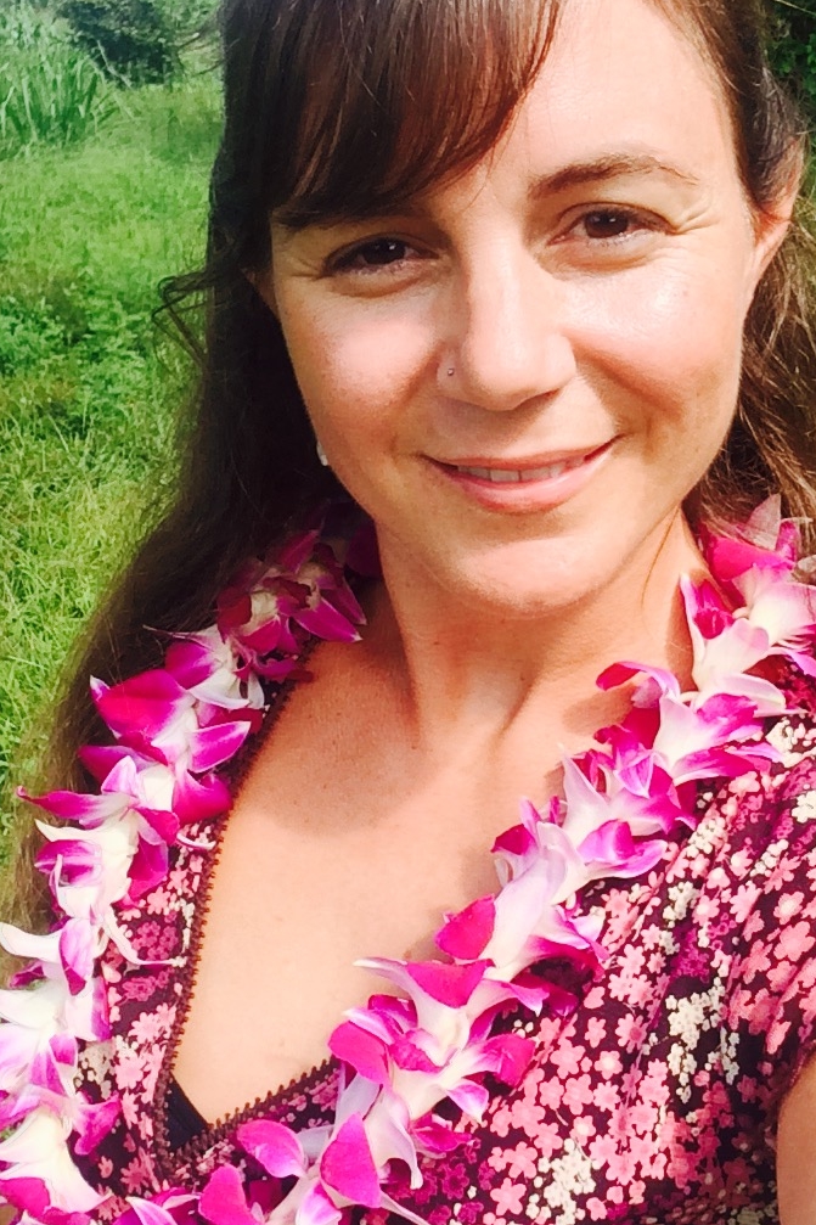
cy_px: 562
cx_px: 477
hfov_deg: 32.6
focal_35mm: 41
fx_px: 1394
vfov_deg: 47.4
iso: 50
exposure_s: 1/501
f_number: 2.4
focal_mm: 2.15
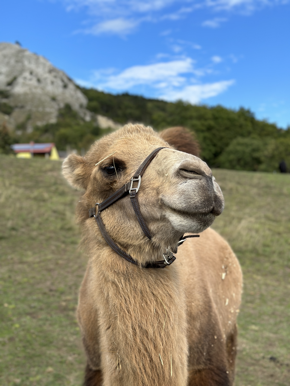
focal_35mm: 48
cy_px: 193
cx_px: 145
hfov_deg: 30.3
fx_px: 536
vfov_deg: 39.7
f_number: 1.78
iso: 80
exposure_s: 1/2732
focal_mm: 6.86
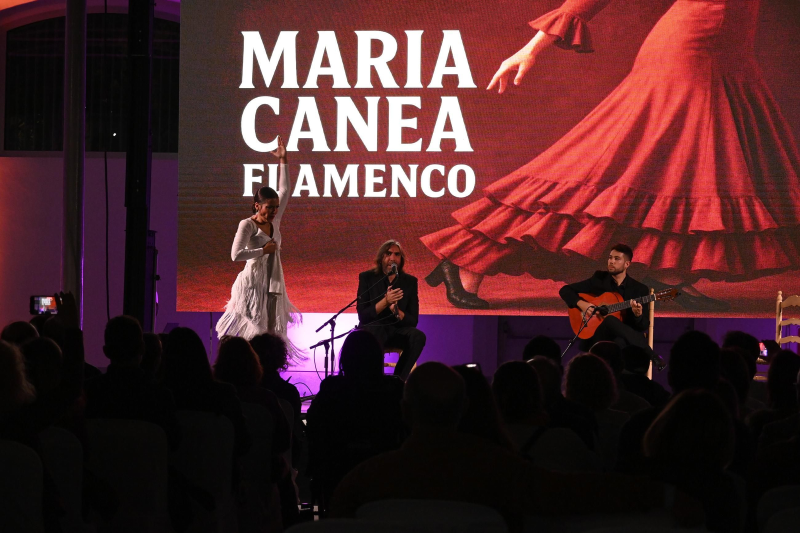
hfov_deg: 18.9
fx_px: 2399
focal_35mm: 108
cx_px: 400
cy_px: 266
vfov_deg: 12.7
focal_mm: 72
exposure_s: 1/100
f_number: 6.3
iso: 3200
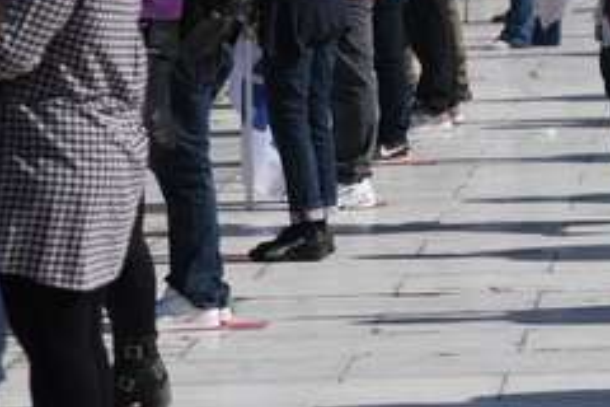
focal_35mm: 315
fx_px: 5337
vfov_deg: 4.4
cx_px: 686
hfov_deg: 6.5
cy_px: -76
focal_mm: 98
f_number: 4
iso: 400
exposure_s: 1/8000
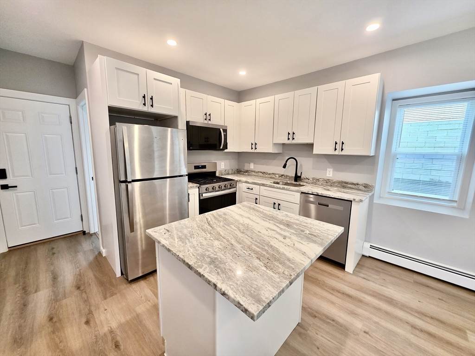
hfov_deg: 106.2
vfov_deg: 89.9
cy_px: 178
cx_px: 238
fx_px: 178
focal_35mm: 13
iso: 125
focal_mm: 2.2
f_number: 1.9
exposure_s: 1/120
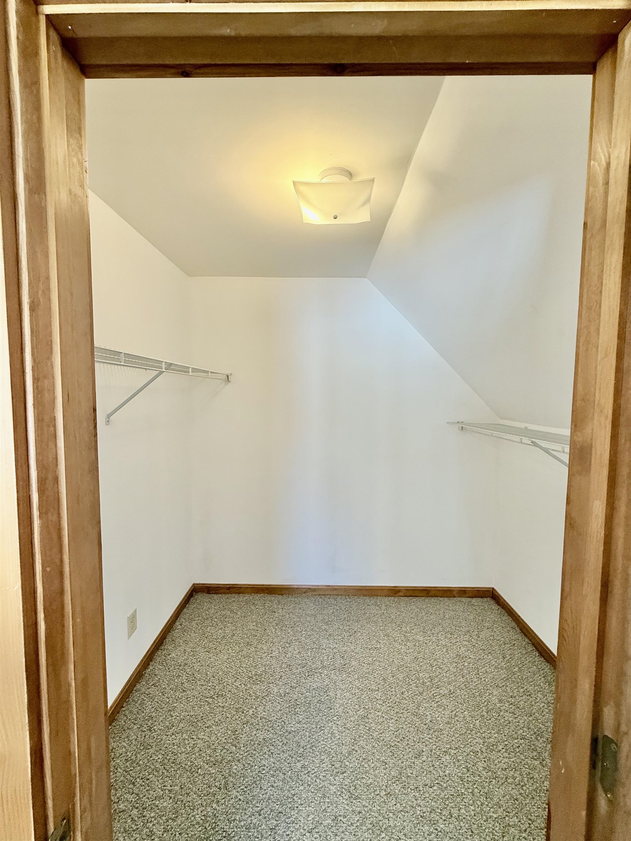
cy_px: 420
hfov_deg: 85.7
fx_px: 340
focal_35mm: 14
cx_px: 316
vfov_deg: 102.1
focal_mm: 2.22
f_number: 2.2
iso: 160
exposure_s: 1/120
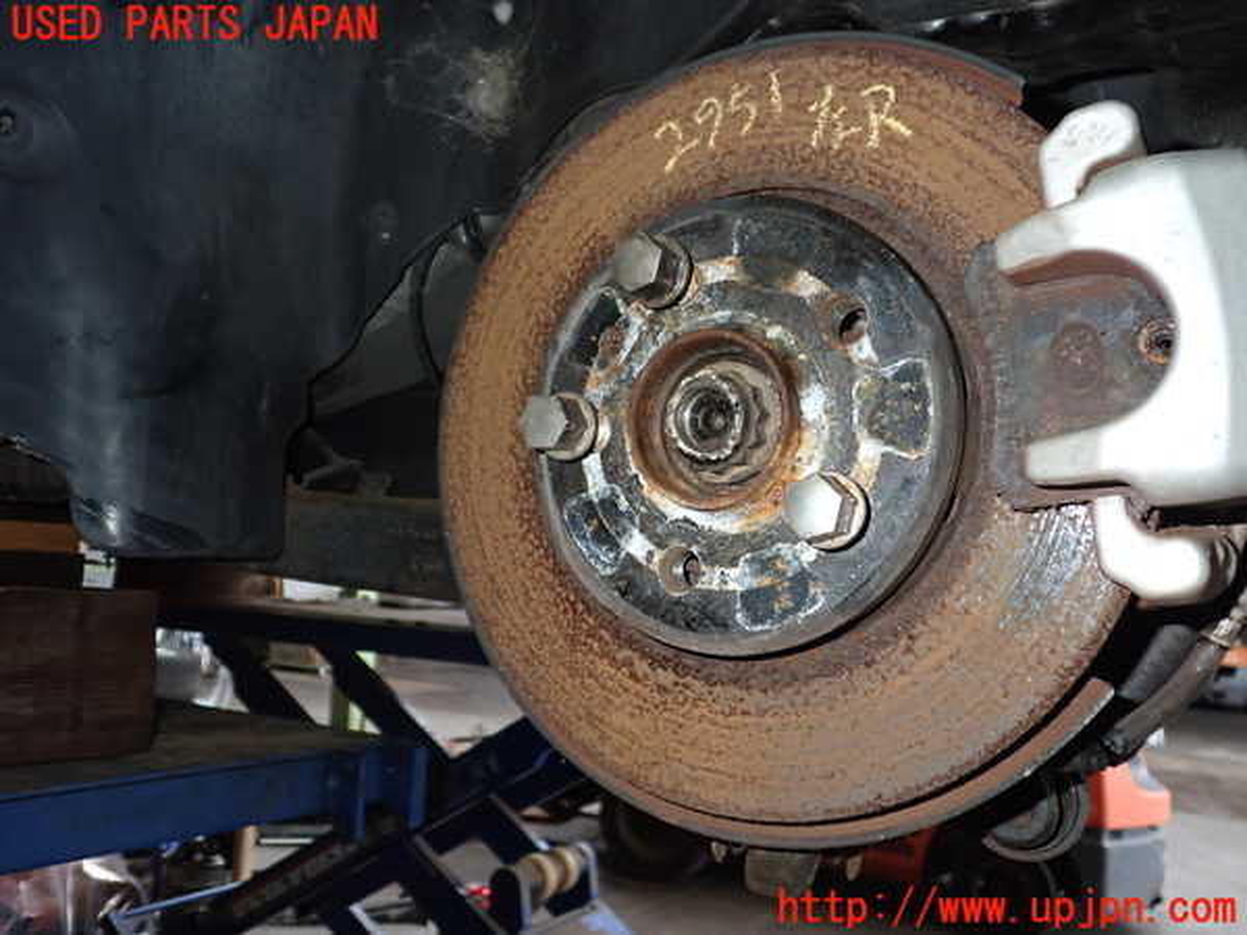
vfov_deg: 46.8
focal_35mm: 30
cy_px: 468
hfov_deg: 60.0
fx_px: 1081
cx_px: 624
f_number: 6.3
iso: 400
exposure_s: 1/30
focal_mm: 5.4
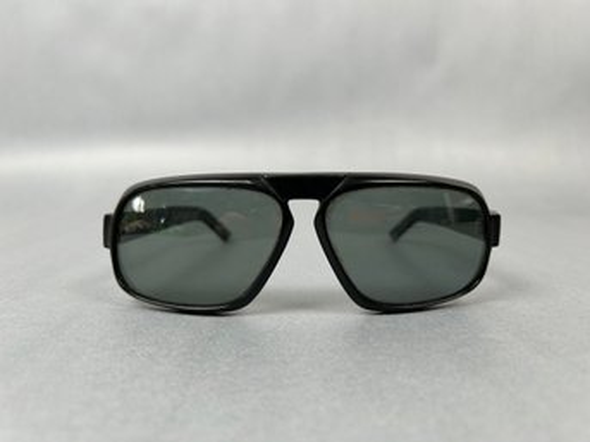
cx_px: 295
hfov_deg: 67.3
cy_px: 221
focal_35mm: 26
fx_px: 443
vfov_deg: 53.0
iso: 64
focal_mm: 5.7
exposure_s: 1/120
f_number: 1.5
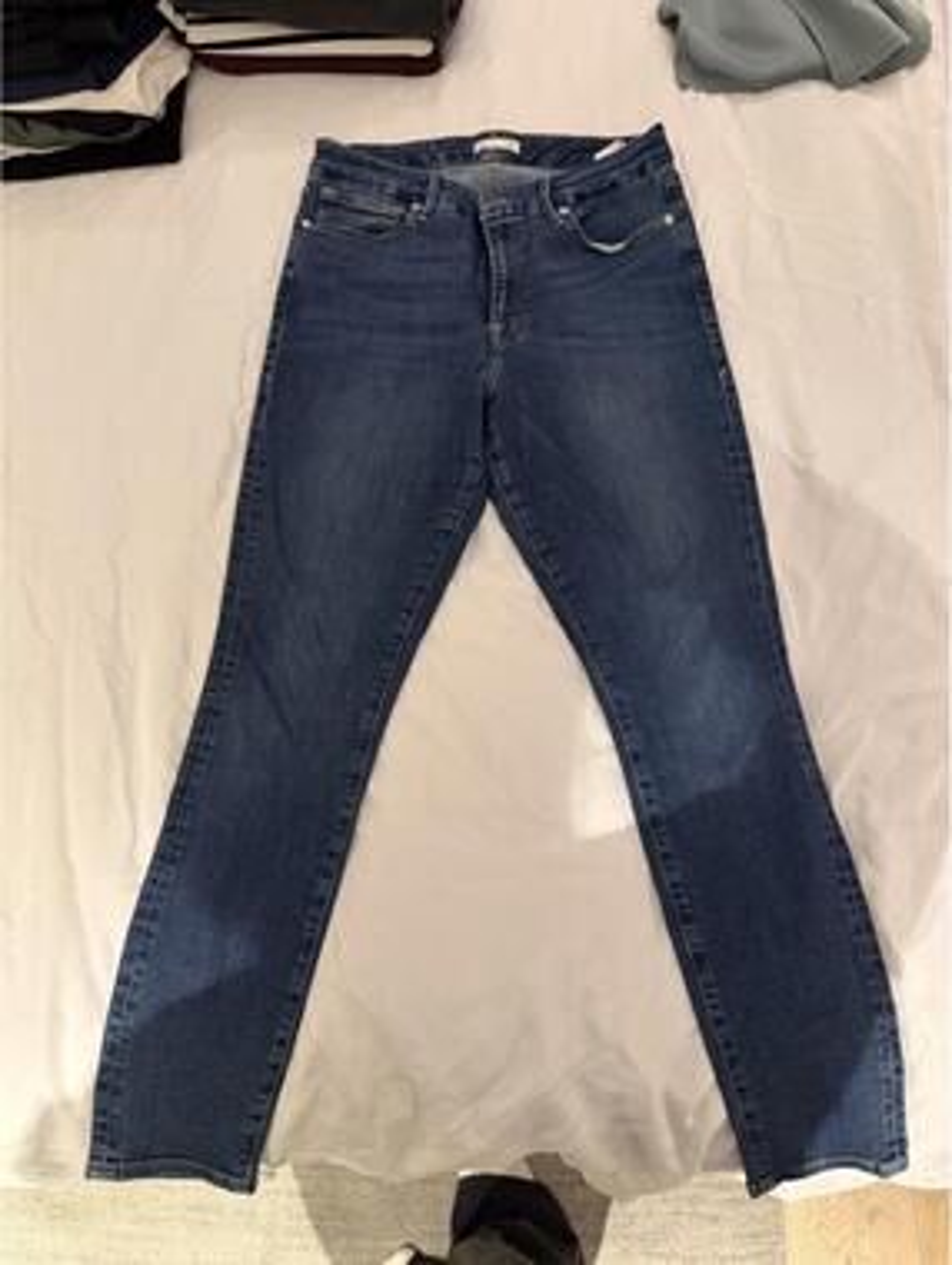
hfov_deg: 56.9
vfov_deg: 71.5
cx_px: 476
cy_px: 632
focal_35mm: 24
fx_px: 878
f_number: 1.78
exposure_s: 1/60
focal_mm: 6.76
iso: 500
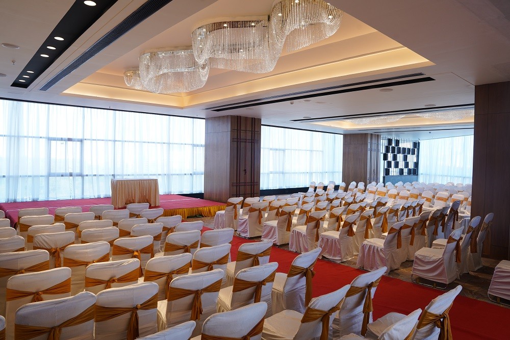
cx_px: 255
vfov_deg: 53.1
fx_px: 340
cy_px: 170
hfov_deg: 73.7
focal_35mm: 24
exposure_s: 1/100
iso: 800
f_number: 7.1
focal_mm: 24
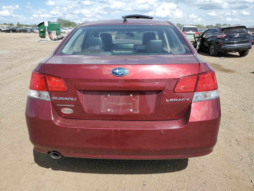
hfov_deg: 67.3
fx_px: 191
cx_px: 127
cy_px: 96
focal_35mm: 26
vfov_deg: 53.1
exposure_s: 1/2500
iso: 50
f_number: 1.5
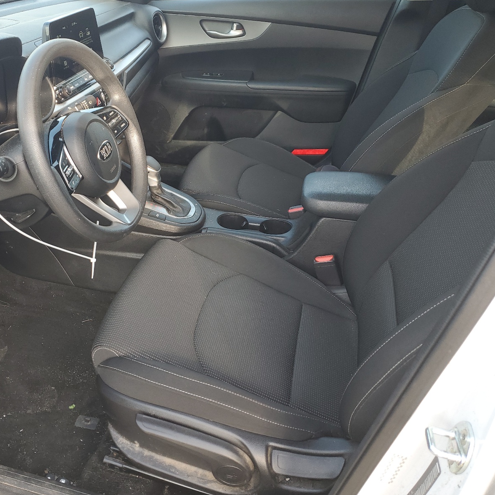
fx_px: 502
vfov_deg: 52.5
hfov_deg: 51.7
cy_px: 250
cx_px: 171
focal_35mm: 31
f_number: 1.5
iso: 50
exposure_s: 1/120
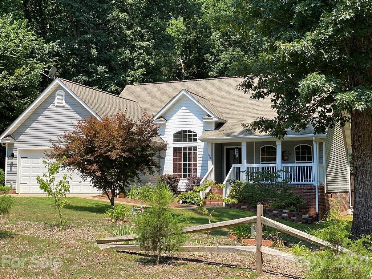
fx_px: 559
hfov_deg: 36.8
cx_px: 186
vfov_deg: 28.0
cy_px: 140
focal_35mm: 52
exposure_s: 1/841
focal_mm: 6
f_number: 2
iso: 20
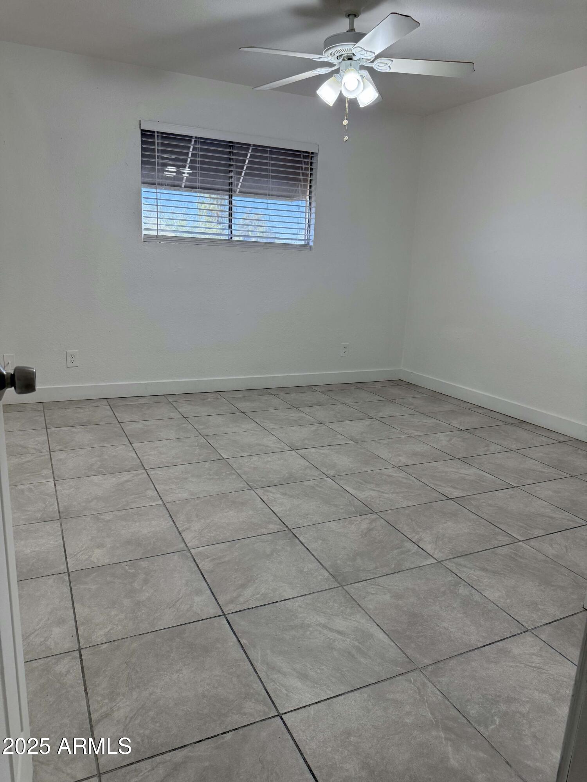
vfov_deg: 71.6
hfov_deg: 56.8
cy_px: 391
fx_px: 543
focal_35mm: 24
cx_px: 294
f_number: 1.78
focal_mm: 6.76
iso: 200
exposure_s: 1/172
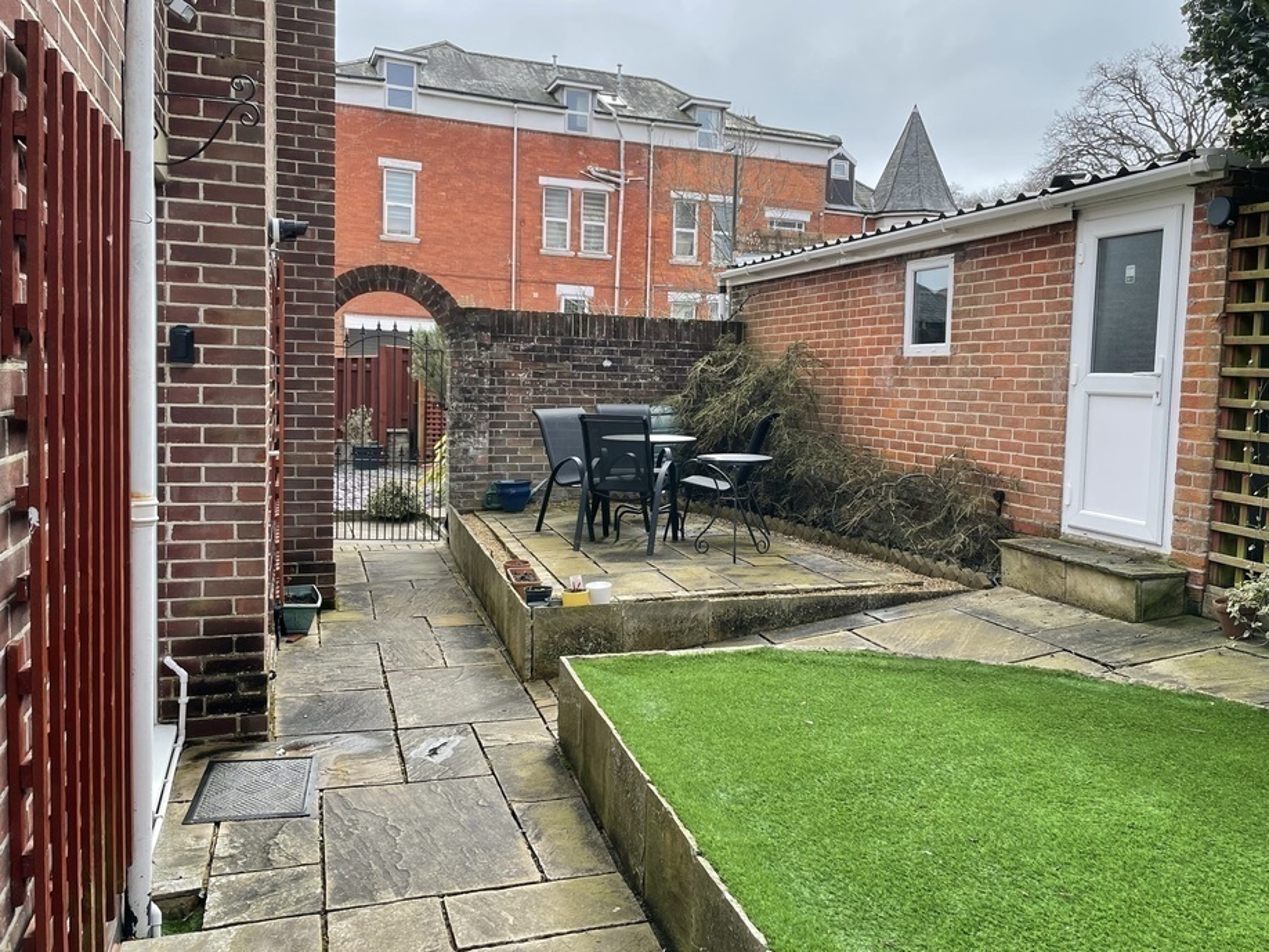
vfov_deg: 48.2
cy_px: 446
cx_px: 693
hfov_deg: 61.5
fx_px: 1063
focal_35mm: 29
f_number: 1.6
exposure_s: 1/940
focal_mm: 4.2
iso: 32
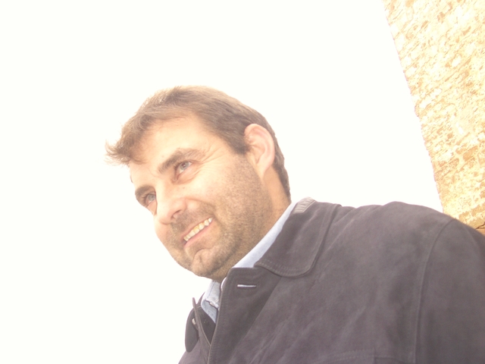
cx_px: 242
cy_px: 182
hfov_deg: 38.9
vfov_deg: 29.7
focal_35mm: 49
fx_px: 687
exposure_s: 1/200
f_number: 3.1
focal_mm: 8.2
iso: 100
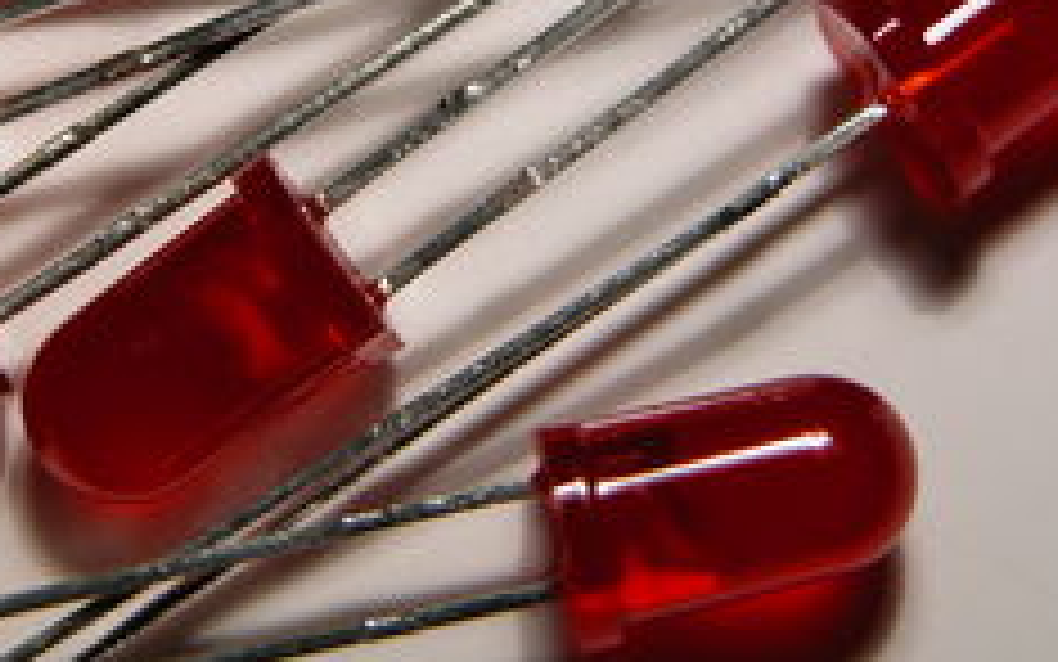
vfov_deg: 6.8
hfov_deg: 10.9
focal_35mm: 193
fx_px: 5566
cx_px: 437
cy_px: 9
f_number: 3.7
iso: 100
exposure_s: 1/158
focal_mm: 27.3
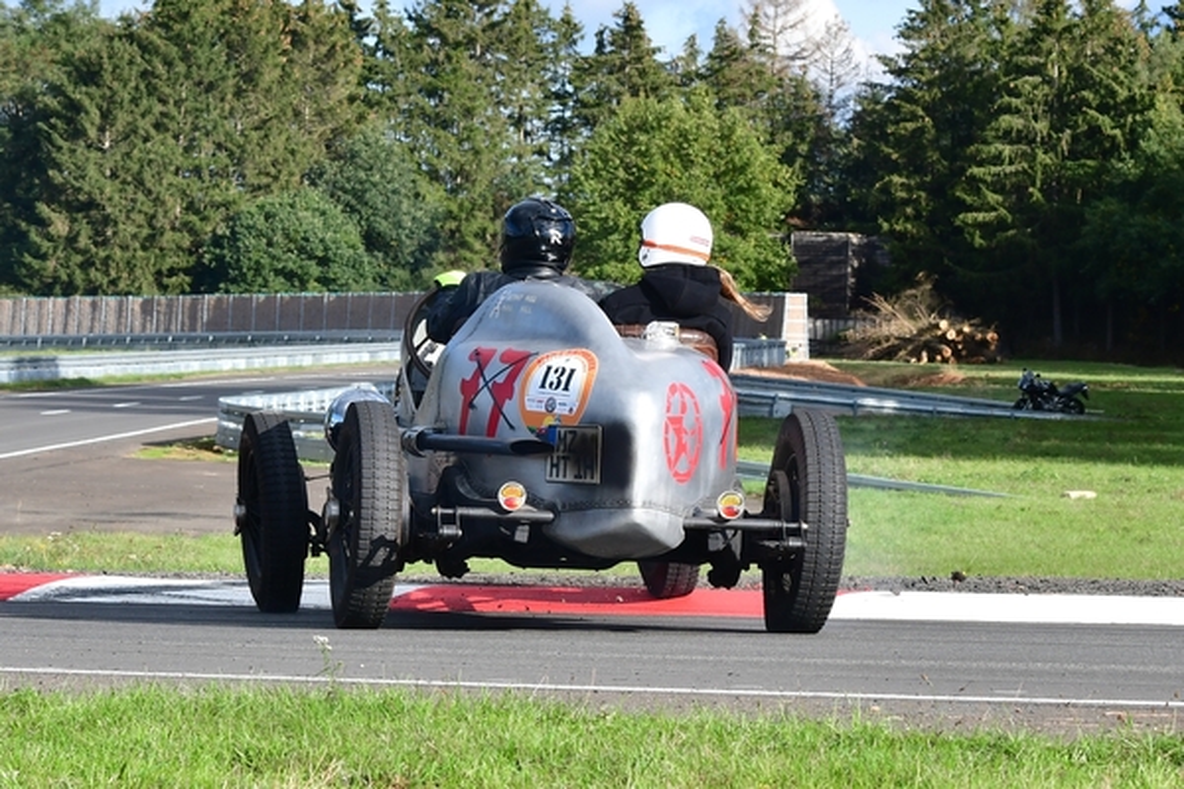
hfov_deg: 15.9
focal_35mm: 129
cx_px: 592
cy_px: 394
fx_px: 4242
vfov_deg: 10.6
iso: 400
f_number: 11
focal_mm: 86
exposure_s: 1/400
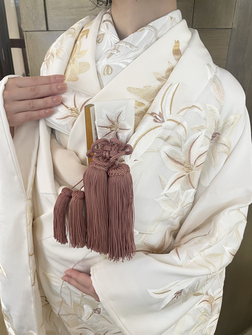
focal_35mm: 26
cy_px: 168
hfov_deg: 53.1
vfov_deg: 67.3
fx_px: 252
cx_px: 126
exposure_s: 1/60
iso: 125
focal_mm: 4.2
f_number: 1.6
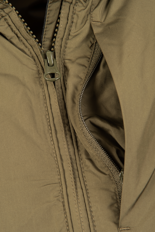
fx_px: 533
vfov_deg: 24.6
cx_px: 78
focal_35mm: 82
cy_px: 116
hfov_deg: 16.6
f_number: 11
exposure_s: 1/160
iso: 100
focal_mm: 55
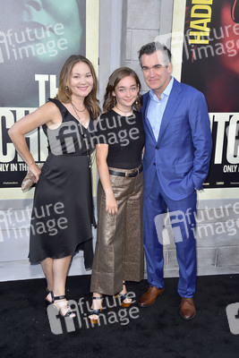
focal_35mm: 45
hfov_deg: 29.9
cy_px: 179
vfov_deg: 43.6
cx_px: 120
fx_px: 448
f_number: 7.1
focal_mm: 45
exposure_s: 1/250
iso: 320
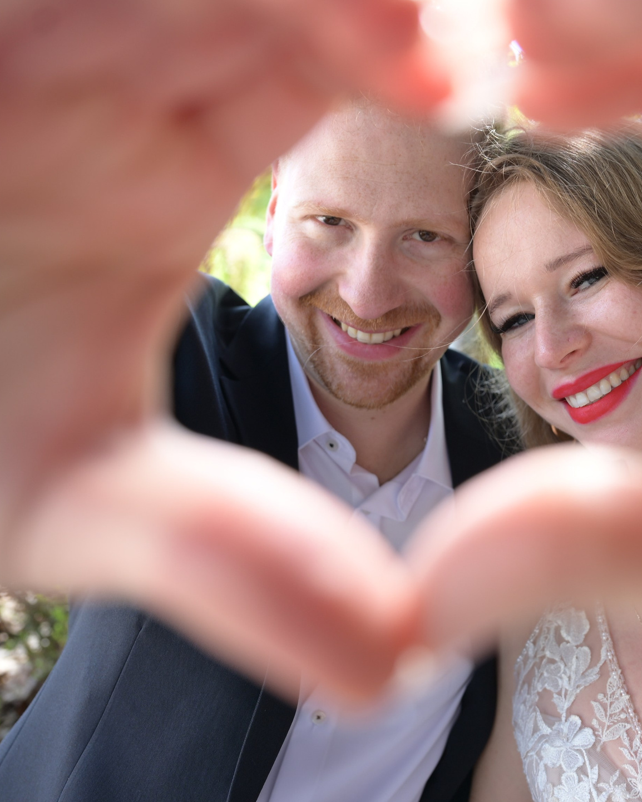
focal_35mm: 40
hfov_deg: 36.2
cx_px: 507
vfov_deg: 45.8
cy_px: 390
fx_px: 950
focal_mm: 24
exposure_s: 1/100
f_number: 3.5
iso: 125
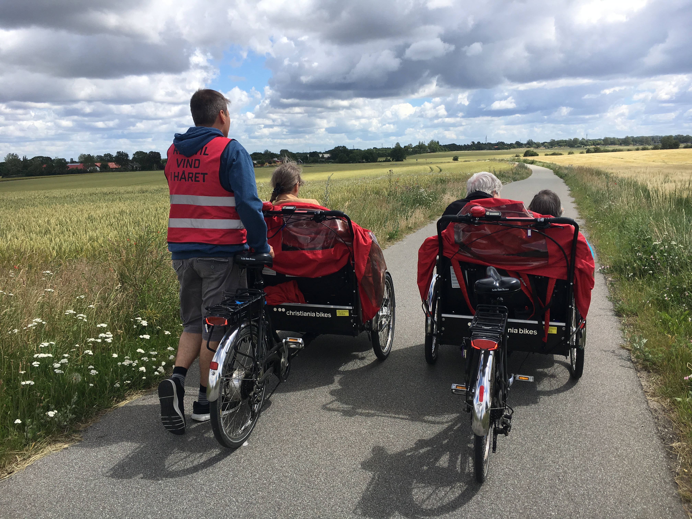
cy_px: 260
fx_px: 580
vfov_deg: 48.2
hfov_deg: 61.7
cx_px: 346
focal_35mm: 29
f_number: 2.2
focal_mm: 4.15
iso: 25
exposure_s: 1/1637
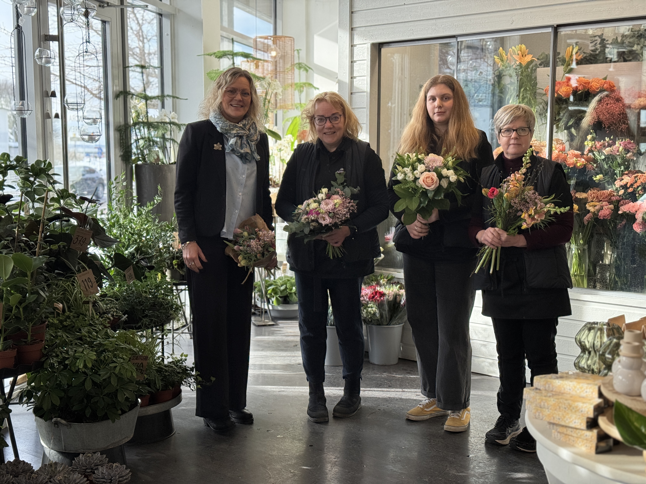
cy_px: 242
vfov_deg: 30.3
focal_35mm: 48
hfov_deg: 39.7
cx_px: 323
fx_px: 896
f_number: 1.78
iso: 64
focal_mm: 6.76
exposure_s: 1/627
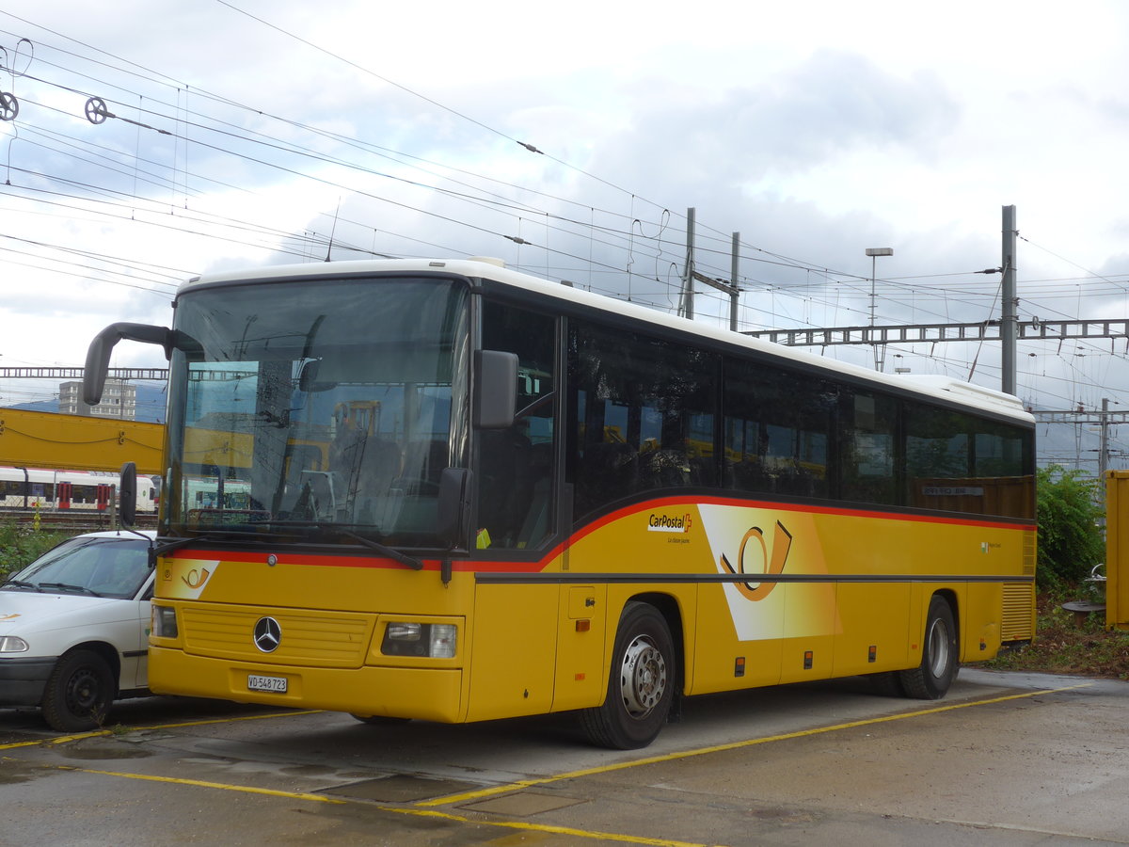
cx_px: 564
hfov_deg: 34.9
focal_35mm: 55
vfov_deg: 26.6
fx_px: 1794
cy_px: 424
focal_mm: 11.3
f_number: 3.4
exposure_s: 1/160
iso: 80
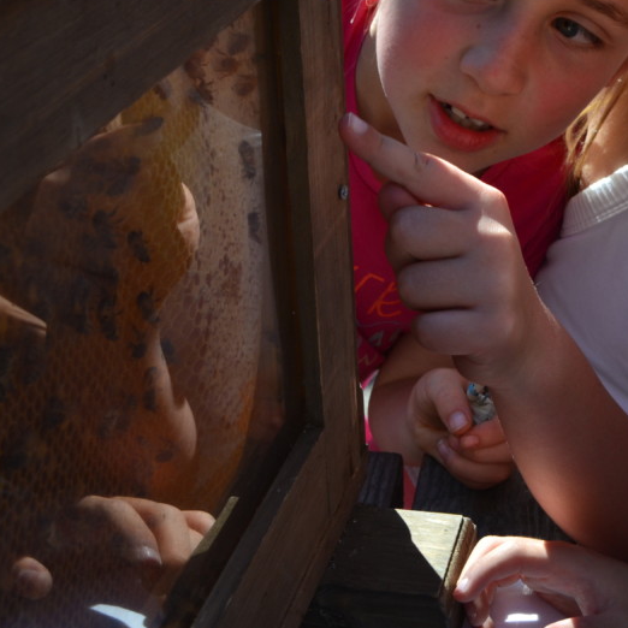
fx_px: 1437
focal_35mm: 70
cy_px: 220
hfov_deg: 24.2
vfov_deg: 24.6
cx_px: 527
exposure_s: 1/200
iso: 400
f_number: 10
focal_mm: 28
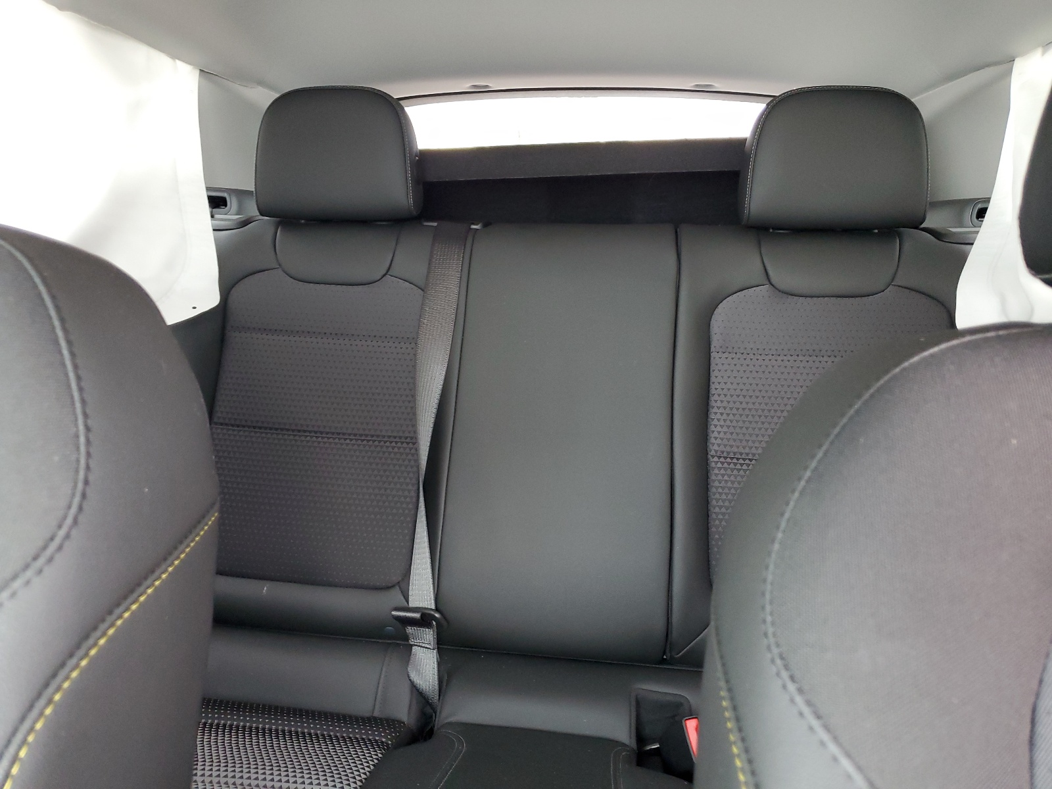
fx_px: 790
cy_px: 394
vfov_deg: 53.1
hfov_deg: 67.3
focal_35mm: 26
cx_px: 526
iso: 211
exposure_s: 1/60.2
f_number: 1.5
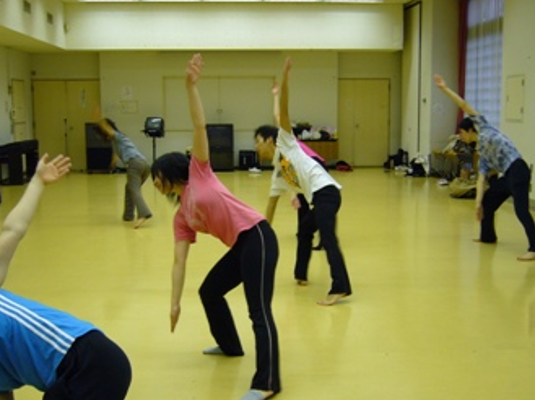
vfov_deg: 30.2
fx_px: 741
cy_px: 218
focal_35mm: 48
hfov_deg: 39.7
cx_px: 264
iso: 100
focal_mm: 5.8
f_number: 2.8
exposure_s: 1/25
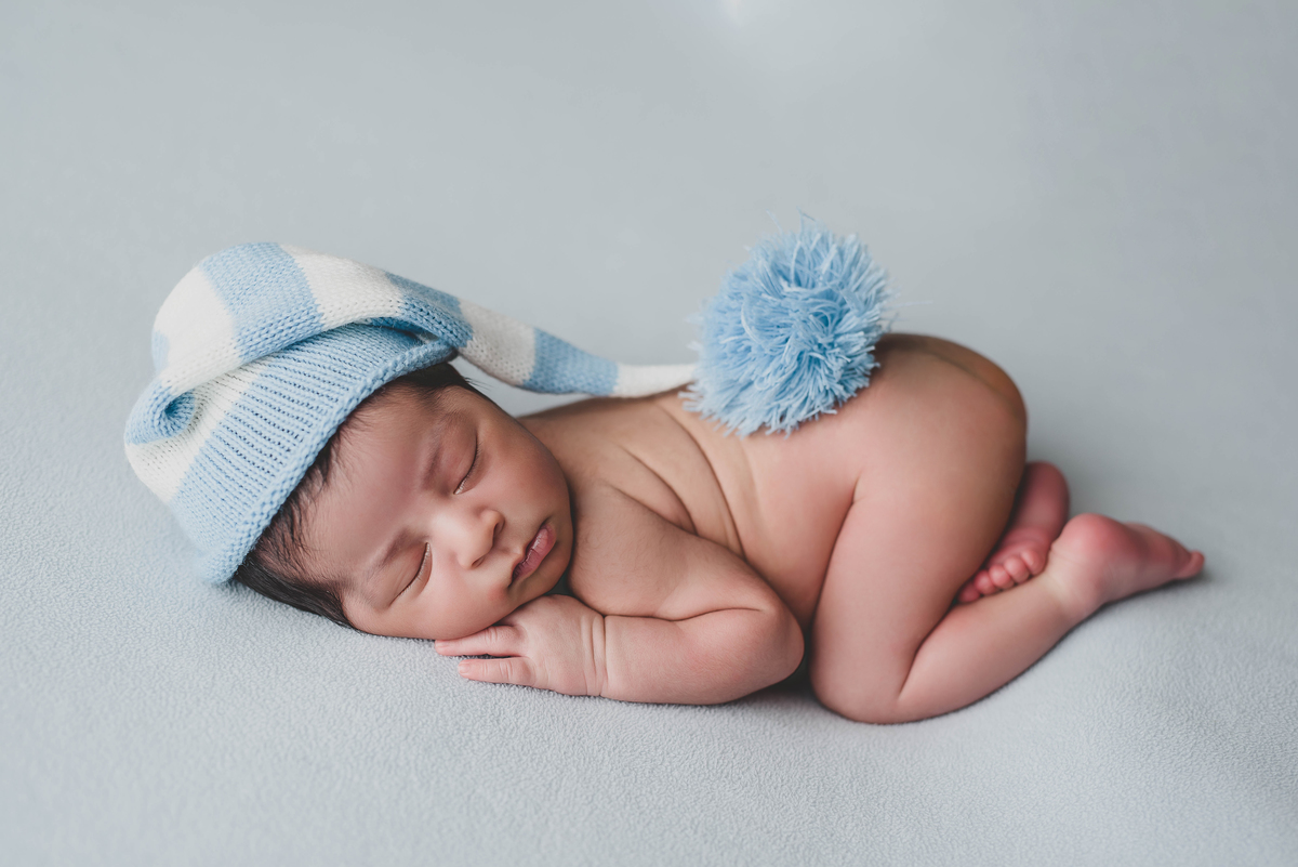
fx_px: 1803
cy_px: 434
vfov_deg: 27.0
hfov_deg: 39.6
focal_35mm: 50
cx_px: 649
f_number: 2.5
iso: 100
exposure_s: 1/160
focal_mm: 50
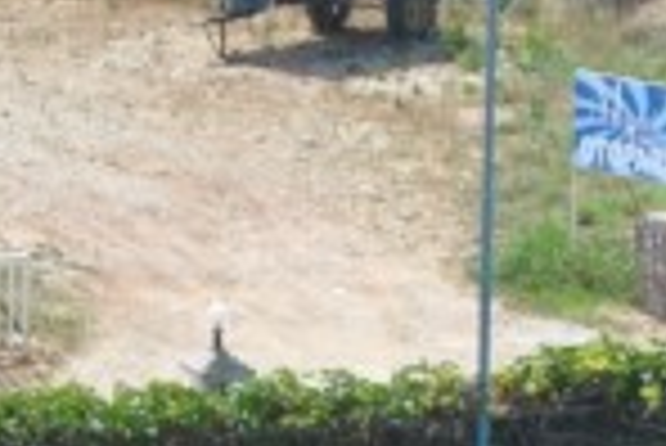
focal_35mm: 279
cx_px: 376
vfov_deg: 4.9
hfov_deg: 7.4
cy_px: 644
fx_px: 5166
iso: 100
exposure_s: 1/200
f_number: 7.1
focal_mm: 24
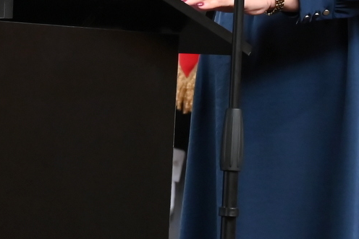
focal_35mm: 359
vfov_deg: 3.8
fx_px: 3581
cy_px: -103
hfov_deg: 5.7
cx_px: 221
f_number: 6.3
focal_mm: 99
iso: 2200
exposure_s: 1/125
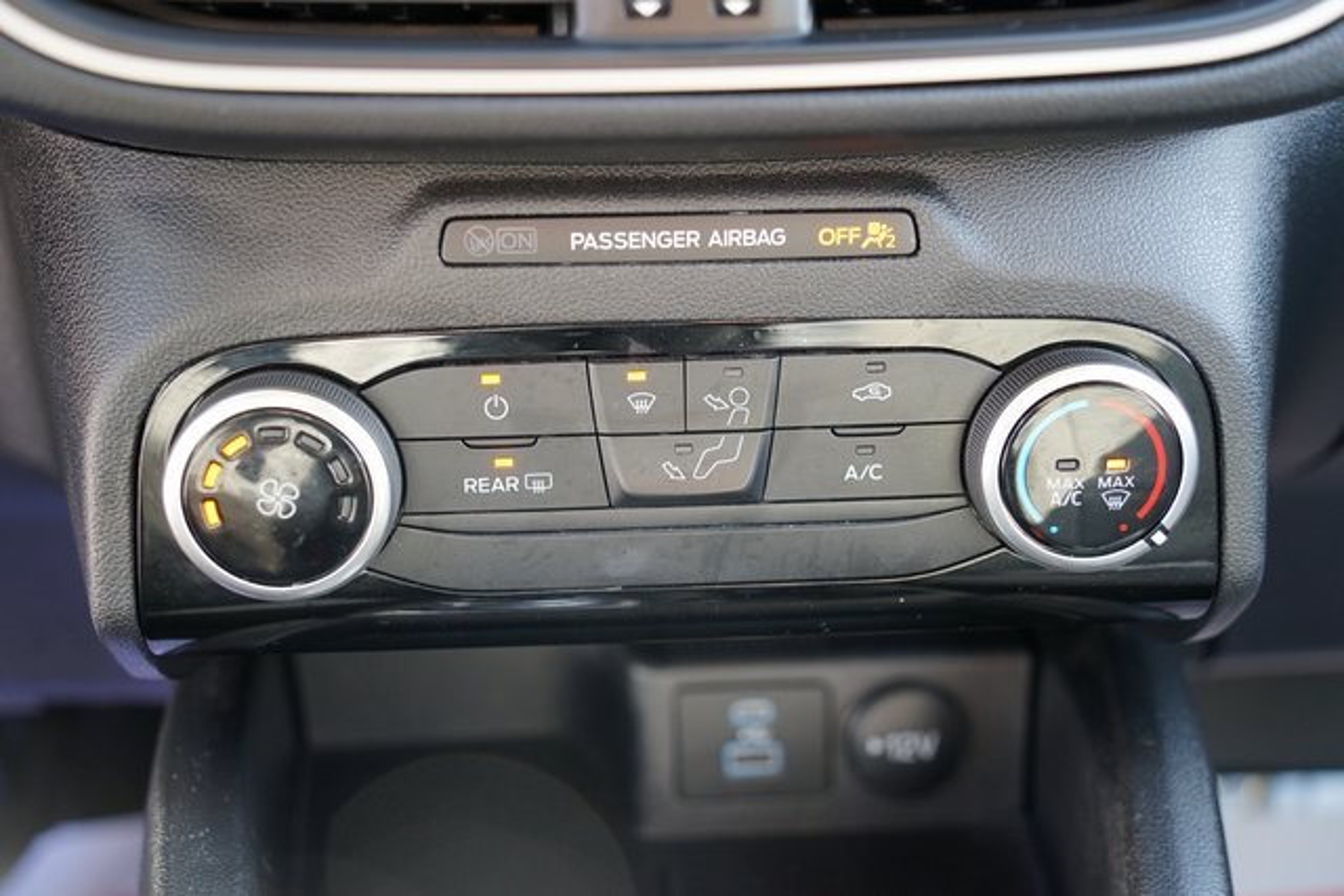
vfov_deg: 29.3
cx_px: 672
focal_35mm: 46
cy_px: 448
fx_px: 1718
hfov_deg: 42.7
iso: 640
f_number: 4
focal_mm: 46
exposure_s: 1/60
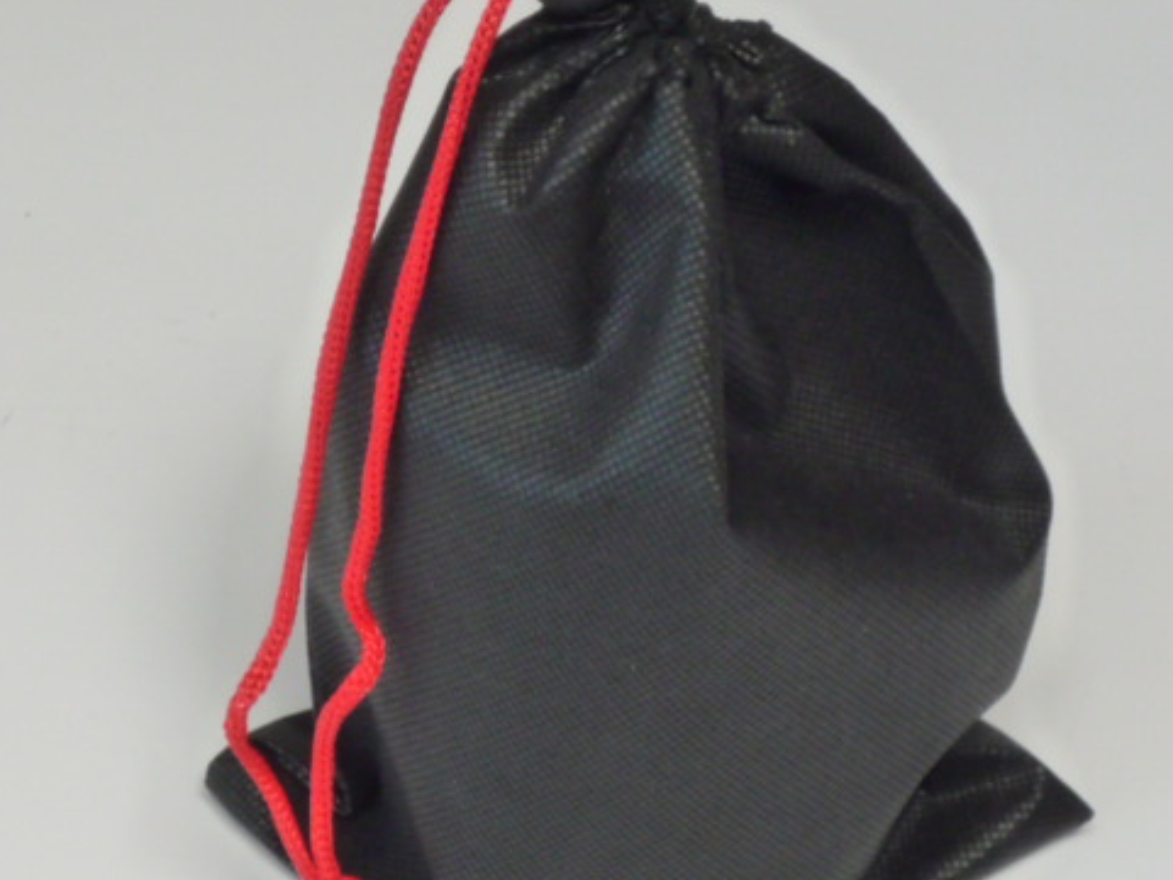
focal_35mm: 133
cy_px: 451
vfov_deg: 11.2
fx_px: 4508
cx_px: 649
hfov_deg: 14.8
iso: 200
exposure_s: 1/50
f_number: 4.5
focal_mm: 9.9
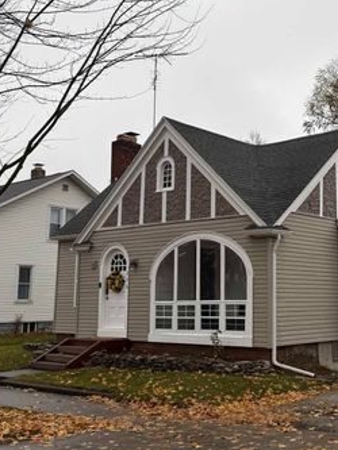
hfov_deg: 30.0
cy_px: 184
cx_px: 234
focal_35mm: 48
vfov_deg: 39.5
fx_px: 625
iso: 80
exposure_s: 1/742
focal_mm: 6.76
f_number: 1.78
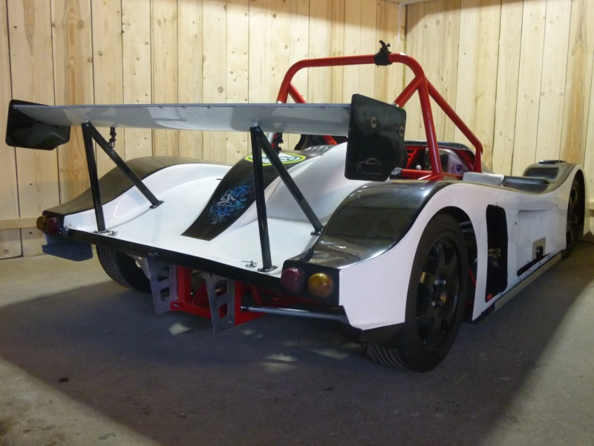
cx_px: 297
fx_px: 583
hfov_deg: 54.0
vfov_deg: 41.8
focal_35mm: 34
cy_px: 223
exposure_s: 1/8
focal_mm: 6
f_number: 3.5
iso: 400
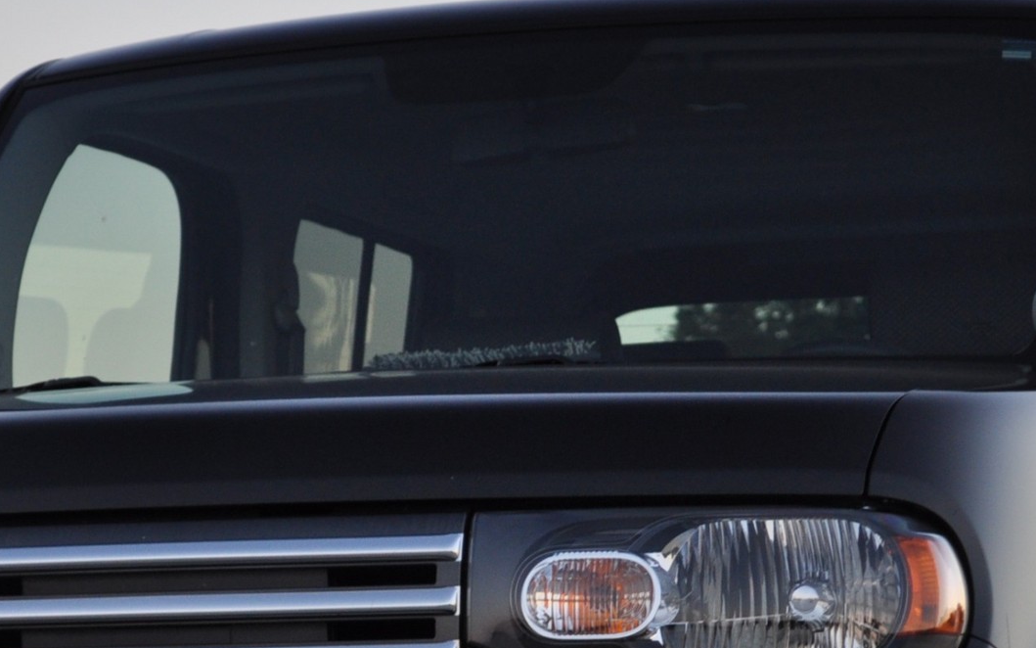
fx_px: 4885
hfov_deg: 12.1
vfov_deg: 7.5
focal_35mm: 173
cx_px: 499
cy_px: 685
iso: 400
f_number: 5.3
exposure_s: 1/60
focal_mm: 48
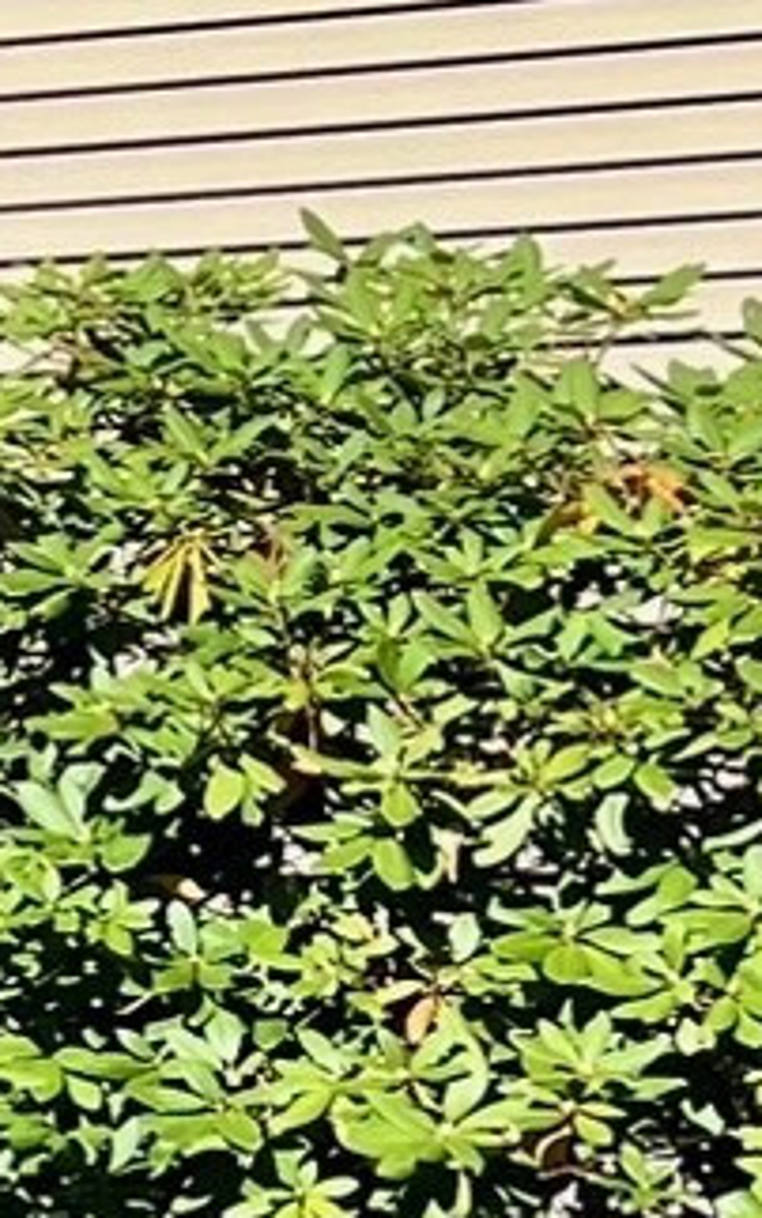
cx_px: -2094
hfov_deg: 6.4
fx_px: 5812
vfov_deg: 11.9
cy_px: 30
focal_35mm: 175
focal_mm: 5.7
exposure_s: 1/3704
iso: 50
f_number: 1.5
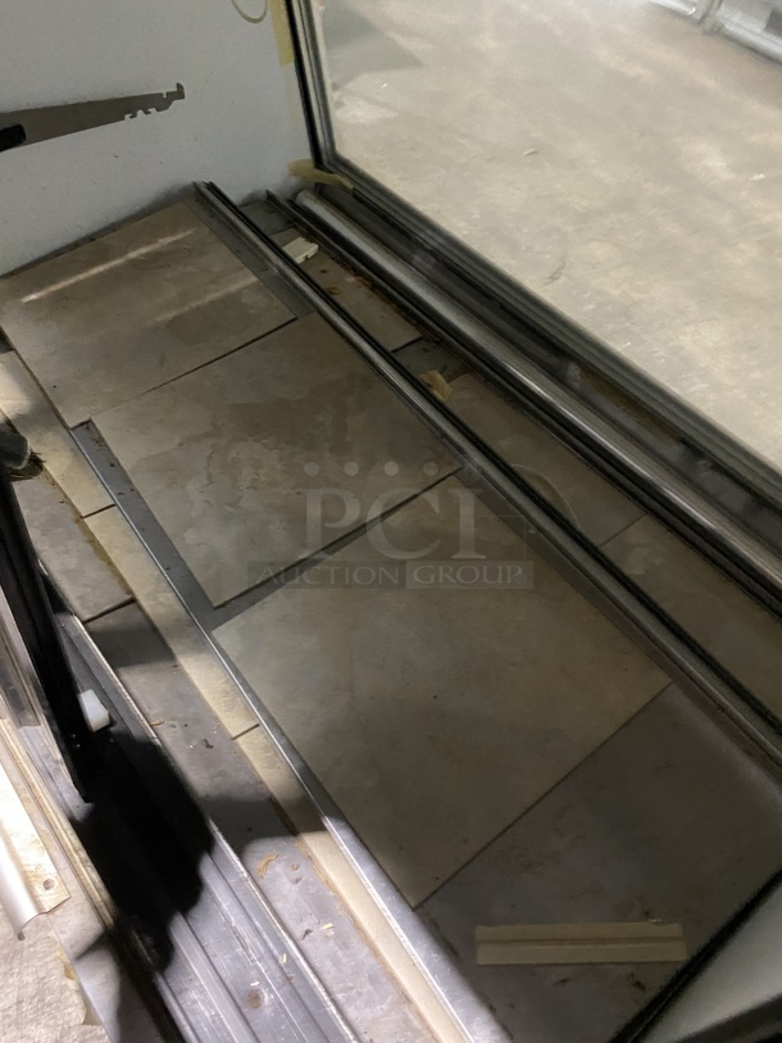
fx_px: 783
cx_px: 391
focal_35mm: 26
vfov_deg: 67.3
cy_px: 522
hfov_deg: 53.1
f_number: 1.8
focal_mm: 4.25
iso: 800
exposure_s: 1/30
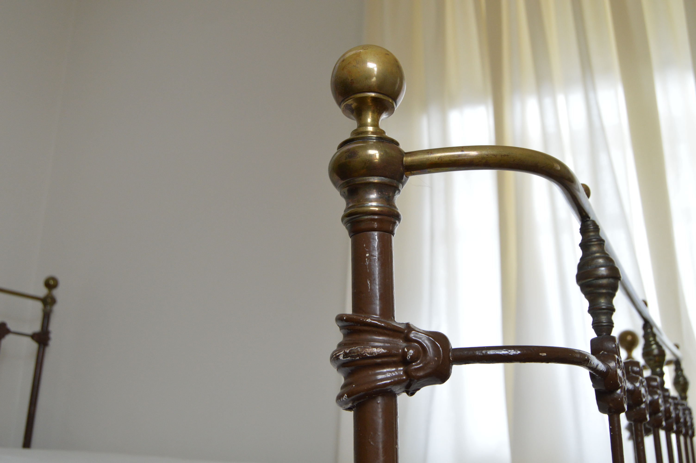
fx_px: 695
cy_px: 232
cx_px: 348
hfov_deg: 53.2
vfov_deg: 36.8
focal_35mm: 36
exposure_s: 1/40
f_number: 7.1
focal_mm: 24
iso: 900
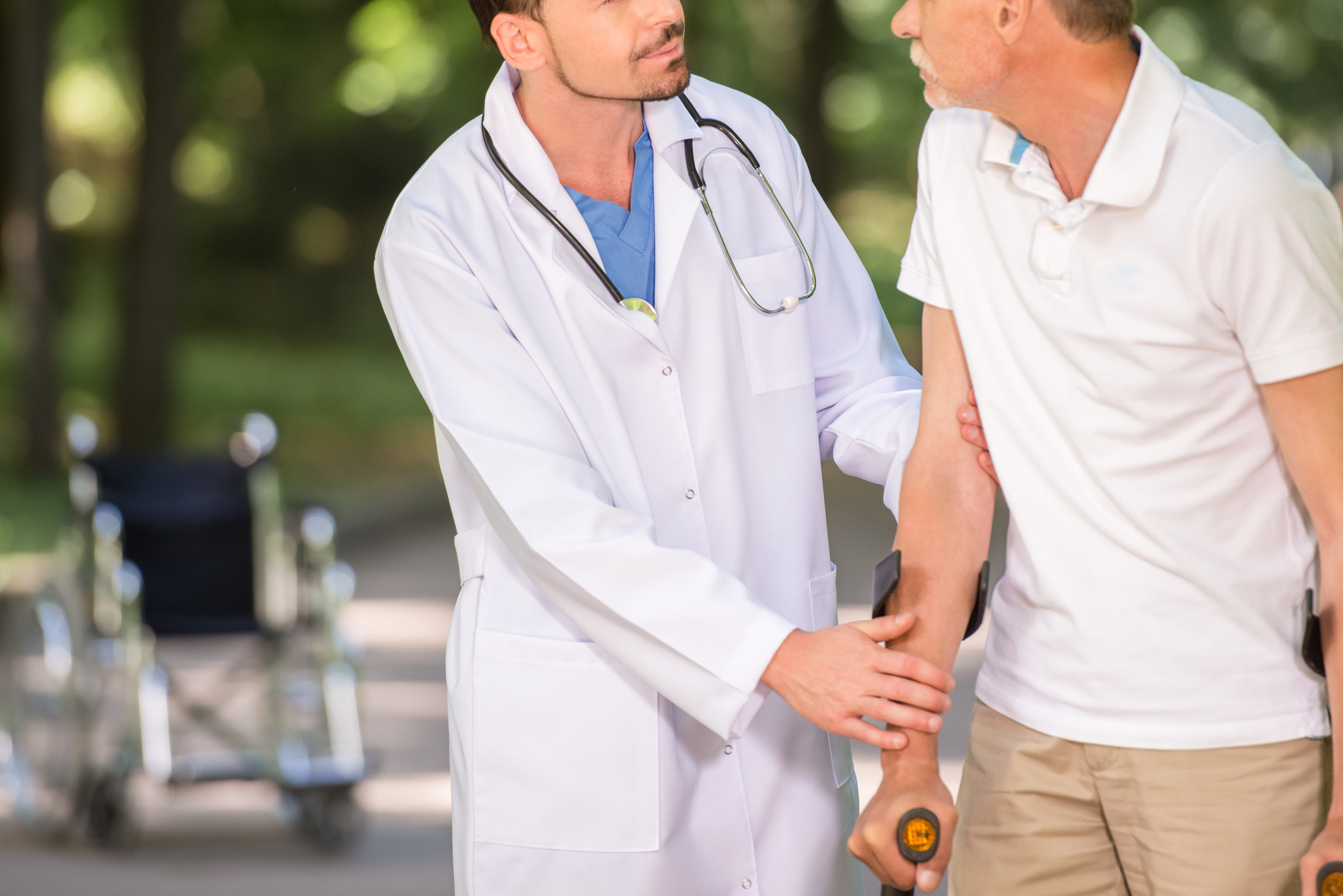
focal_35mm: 250
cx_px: 682
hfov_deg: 8.2
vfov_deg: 5.5
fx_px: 9329
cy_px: 342
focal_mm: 200
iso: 400
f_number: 3.2
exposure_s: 1/200
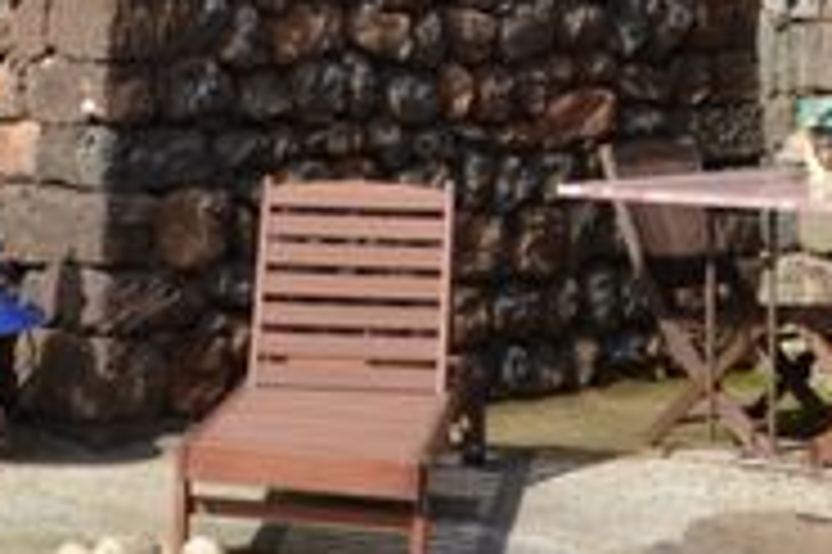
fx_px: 3163
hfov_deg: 13.9
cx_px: -497
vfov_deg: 9.9
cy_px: -74
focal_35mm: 137
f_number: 8
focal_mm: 24
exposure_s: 1/250
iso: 125
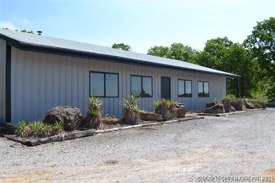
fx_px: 252
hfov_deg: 57.2
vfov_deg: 39.9
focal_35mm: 33
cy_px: 92
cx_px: 138
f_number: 7.1
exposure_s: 1/250
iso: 100
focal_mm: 22
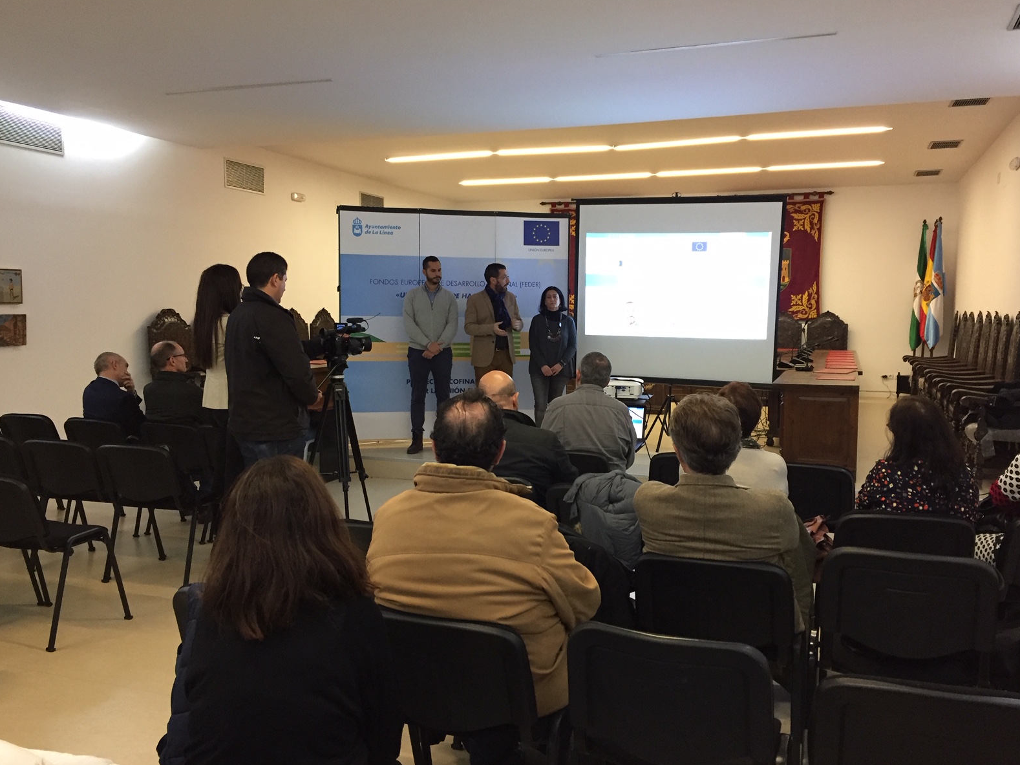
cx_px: 520
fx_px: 884
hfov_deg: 60.0
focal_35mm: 30
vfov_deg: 46.8
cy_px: 392
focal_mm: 4.15
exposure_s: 1/33
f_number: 2.2
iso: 200
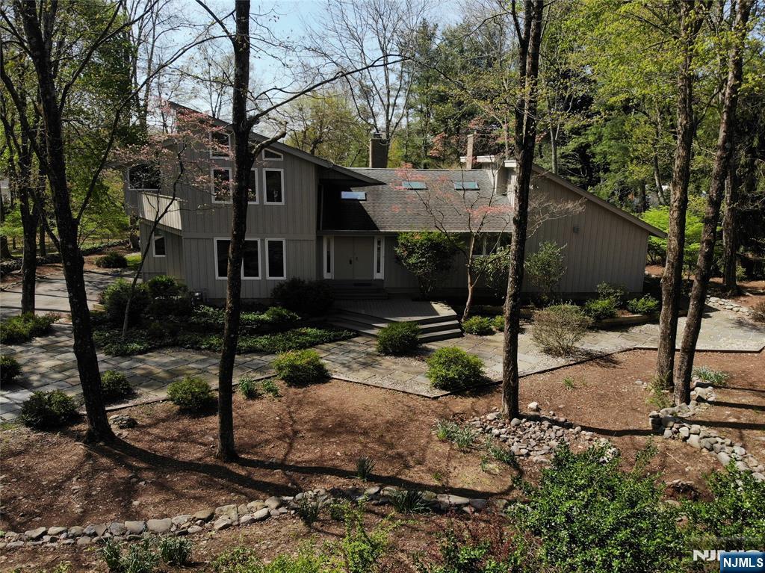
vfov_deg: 56.8
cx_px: 382
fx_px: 530
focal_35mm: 24
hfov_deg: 71.6
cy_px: 286
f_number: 2.8
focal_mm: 4.5
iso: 100
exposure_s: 1/781
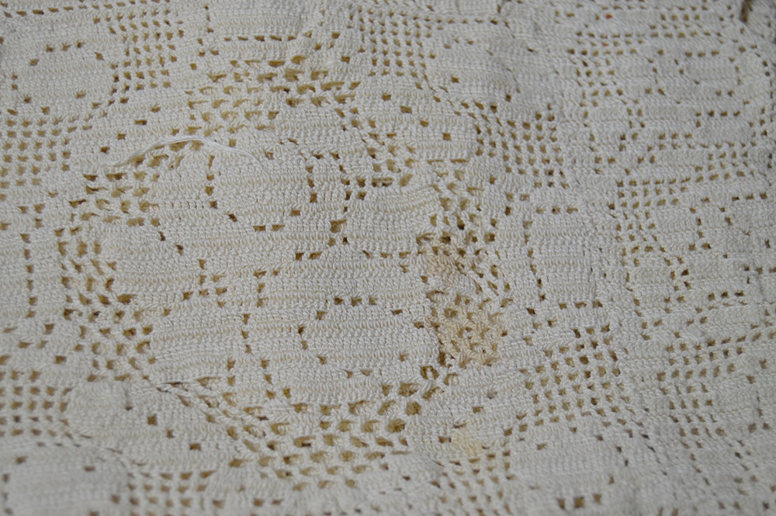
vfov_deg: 23.7
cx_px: 388
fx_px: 1228
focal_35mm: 57
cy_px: 258
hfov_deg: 35.1
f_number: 4.8
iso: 400
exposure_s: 1/80
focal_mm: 38
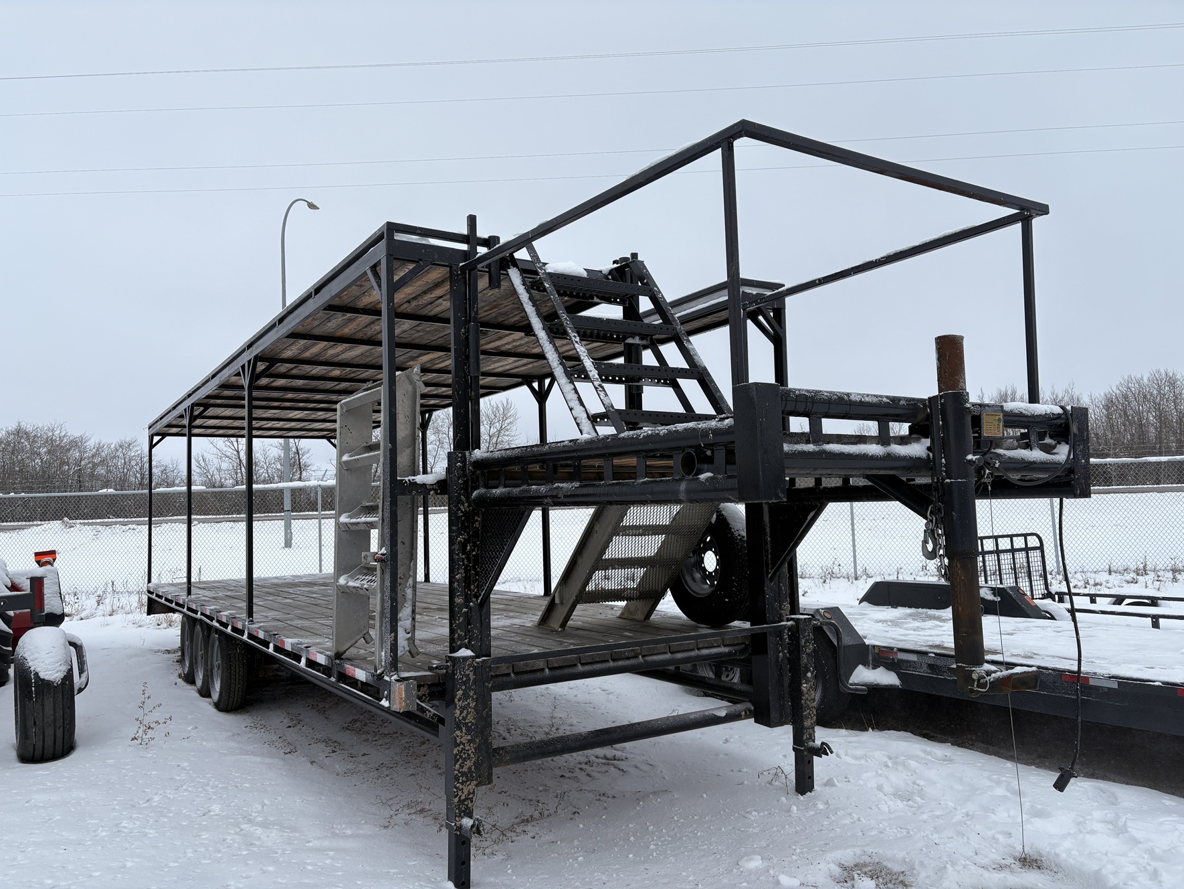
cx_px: 592
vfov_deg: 53.1
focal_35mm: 26
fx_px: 889
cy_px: 444
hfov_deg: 67.3
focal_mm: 5.96
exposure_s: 1/1751
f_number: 1.6
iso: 50
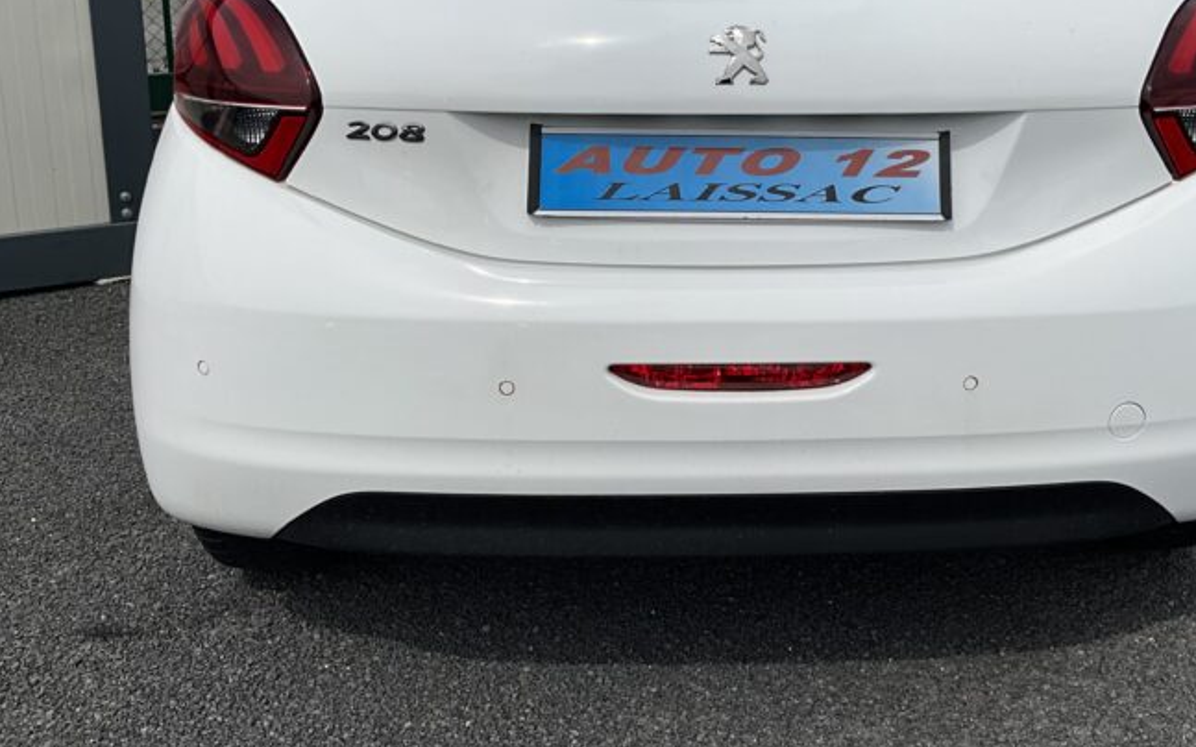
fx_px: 1238
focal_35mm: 38
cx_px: 725
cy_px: 220
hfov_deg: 51.2
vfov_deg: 33.1
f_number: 1.8
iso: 25
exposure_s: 1/3788
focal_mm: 3
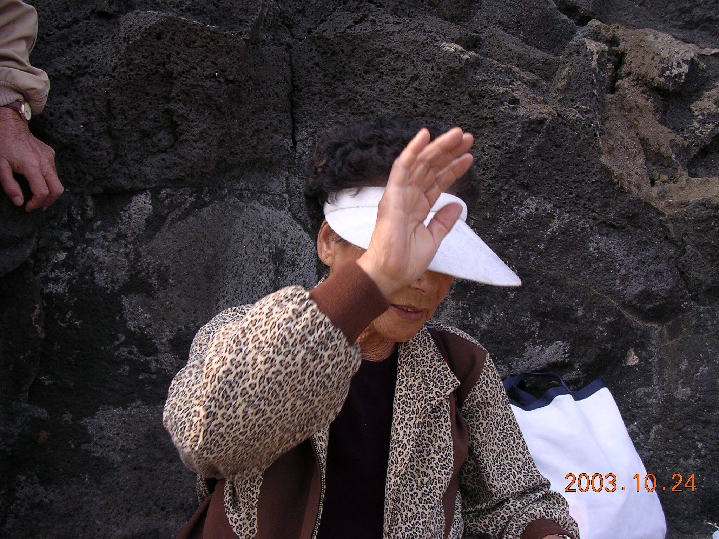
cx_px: 360
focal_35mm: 38
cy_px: 270
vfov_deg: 37.7
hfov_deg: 49.0
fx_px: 789
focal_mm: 5.8
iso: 100
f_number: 2.8
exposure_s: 1/417
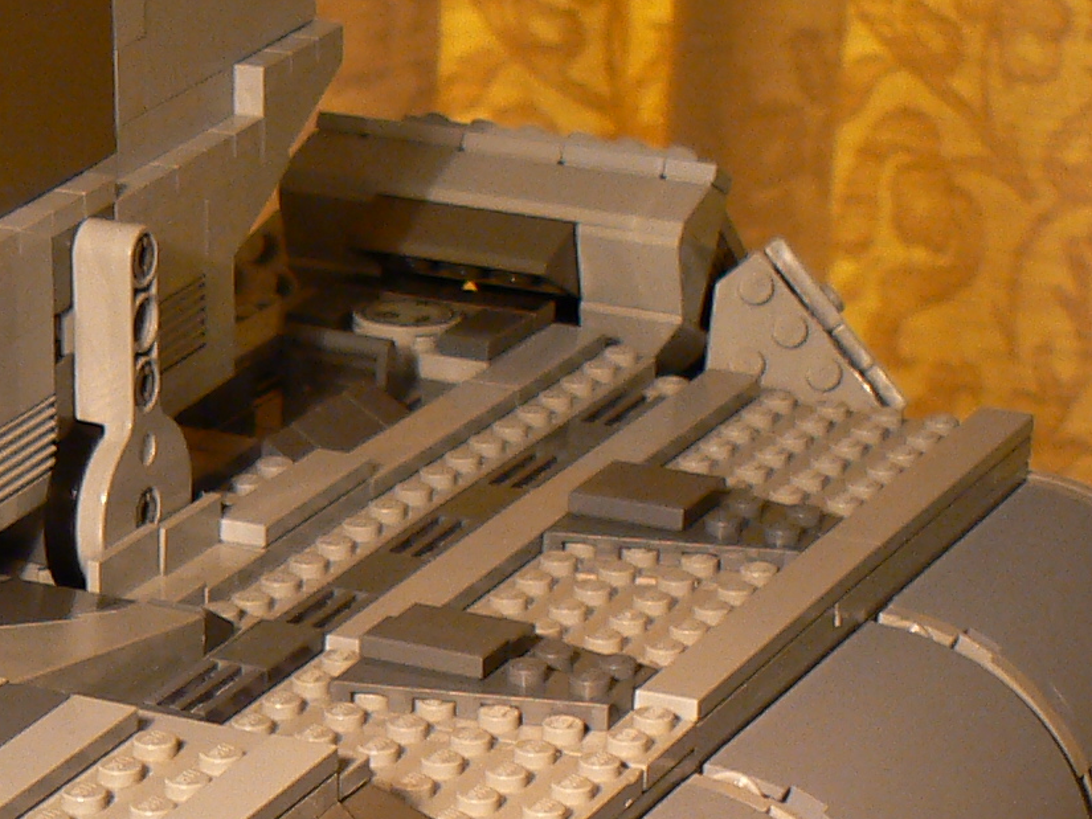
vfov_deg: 9.3
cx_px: -46
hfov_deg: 12.4
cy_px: 1068
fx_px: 4953
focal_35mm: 157
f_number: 2.8
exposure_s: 1/10
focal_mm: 7.6
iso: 100
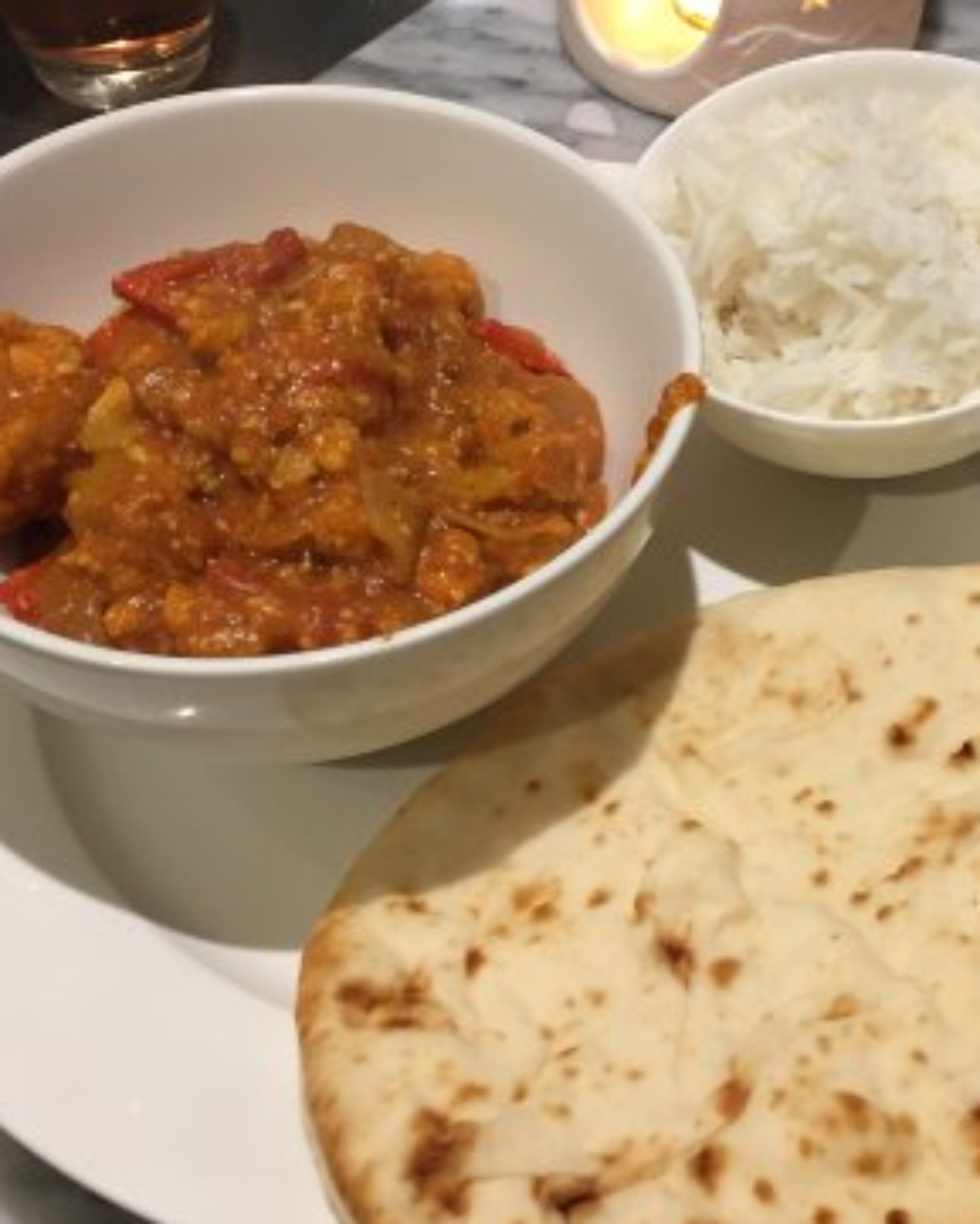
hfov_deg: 31.4
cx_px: 548
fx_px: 1740
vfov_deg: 38.7
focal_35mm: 48
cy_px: 509
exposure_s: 1/33
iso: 125
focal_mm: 4.15
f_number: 2.2
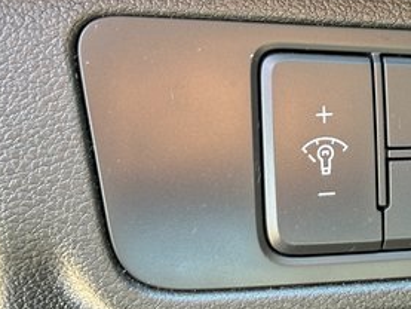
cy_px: 135
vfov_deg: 13.3
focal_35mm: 111
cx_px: 341
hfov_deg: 17.5
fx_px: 1318
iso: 200
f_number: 1.78
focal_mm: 6.86
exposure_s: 1/60
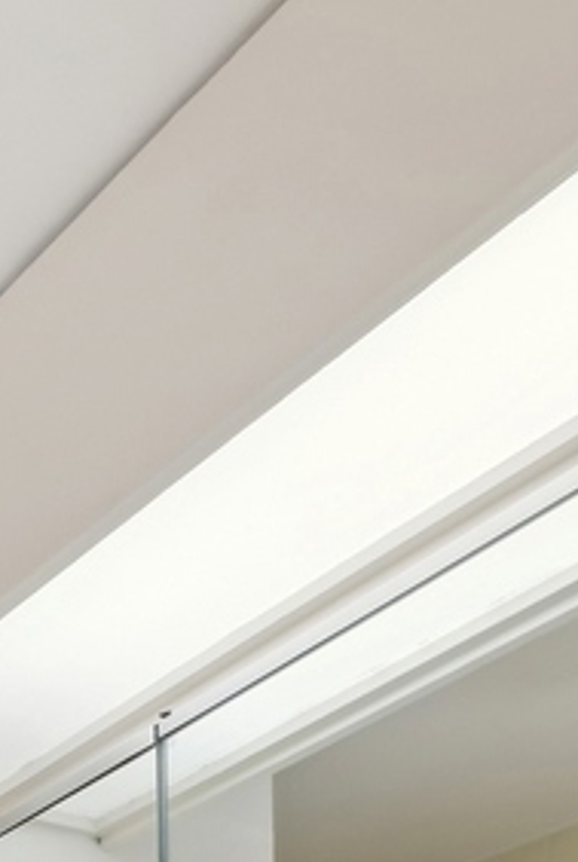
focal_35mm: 65
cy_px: 1421
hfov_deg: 19.9
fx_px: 1560
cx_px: -90
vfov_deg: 22.6
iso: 400
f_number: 8
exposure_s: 1/80
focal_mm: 17
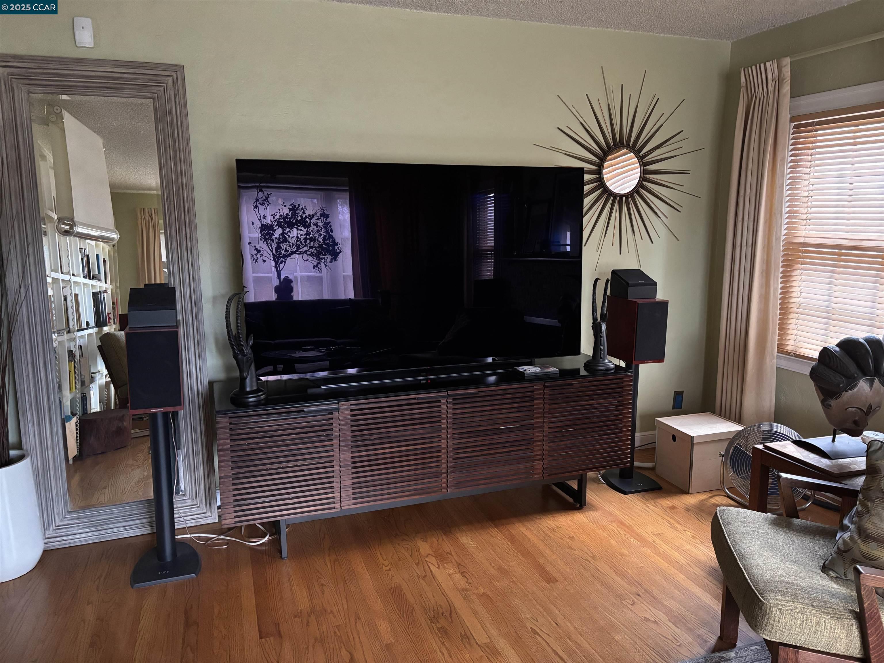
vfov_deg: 53.1
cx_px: 442
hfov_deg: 67.3
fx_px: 664
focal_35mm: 26
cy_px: 332
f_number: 1.6
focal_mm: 5.96
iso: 640
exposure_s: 1/30
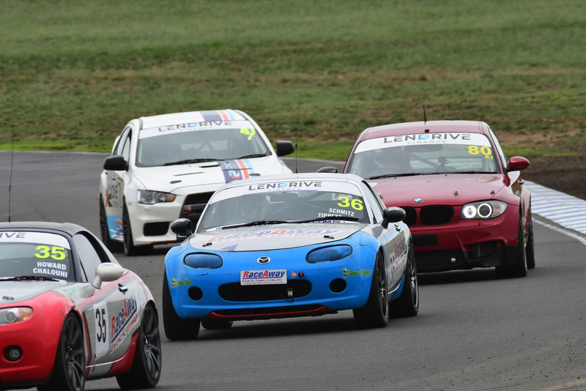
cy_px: 196
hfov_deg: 2.9
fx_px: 11724
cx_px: 293
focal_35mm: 720
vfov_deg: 1.9
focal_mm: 480
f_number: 10
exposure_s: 1/640
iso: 640
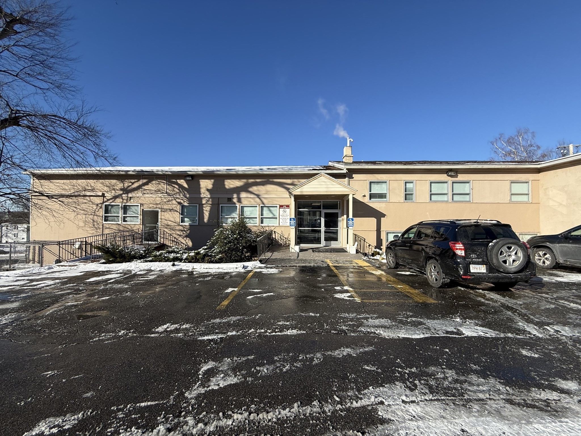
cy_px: 218
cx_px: 290
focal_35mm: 14
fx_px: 235
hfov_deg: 102.1
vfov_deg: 85.7
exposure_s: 1/2410
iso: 50
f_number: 2.2
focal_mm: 2.22
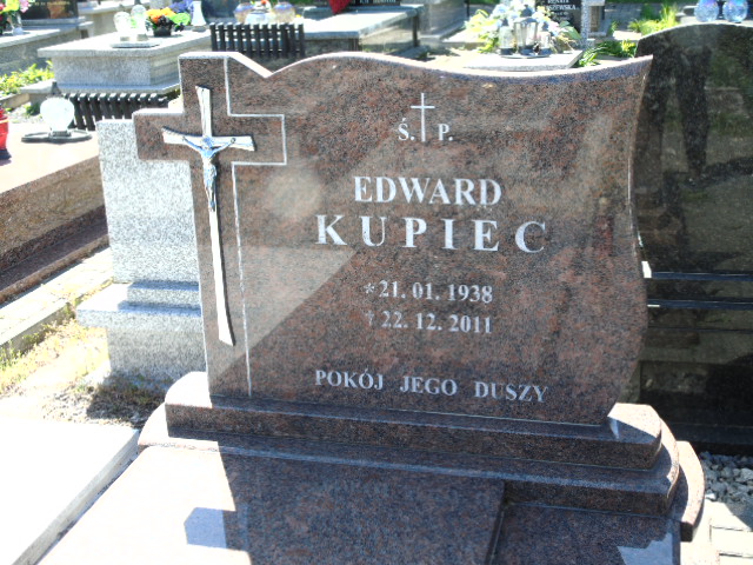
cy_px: 282
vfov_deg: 31.5
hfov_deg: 41.2
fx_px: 1001
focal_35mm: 46
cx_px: 376
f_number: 4.1
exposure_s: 1/160
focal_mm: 8.2
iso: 80
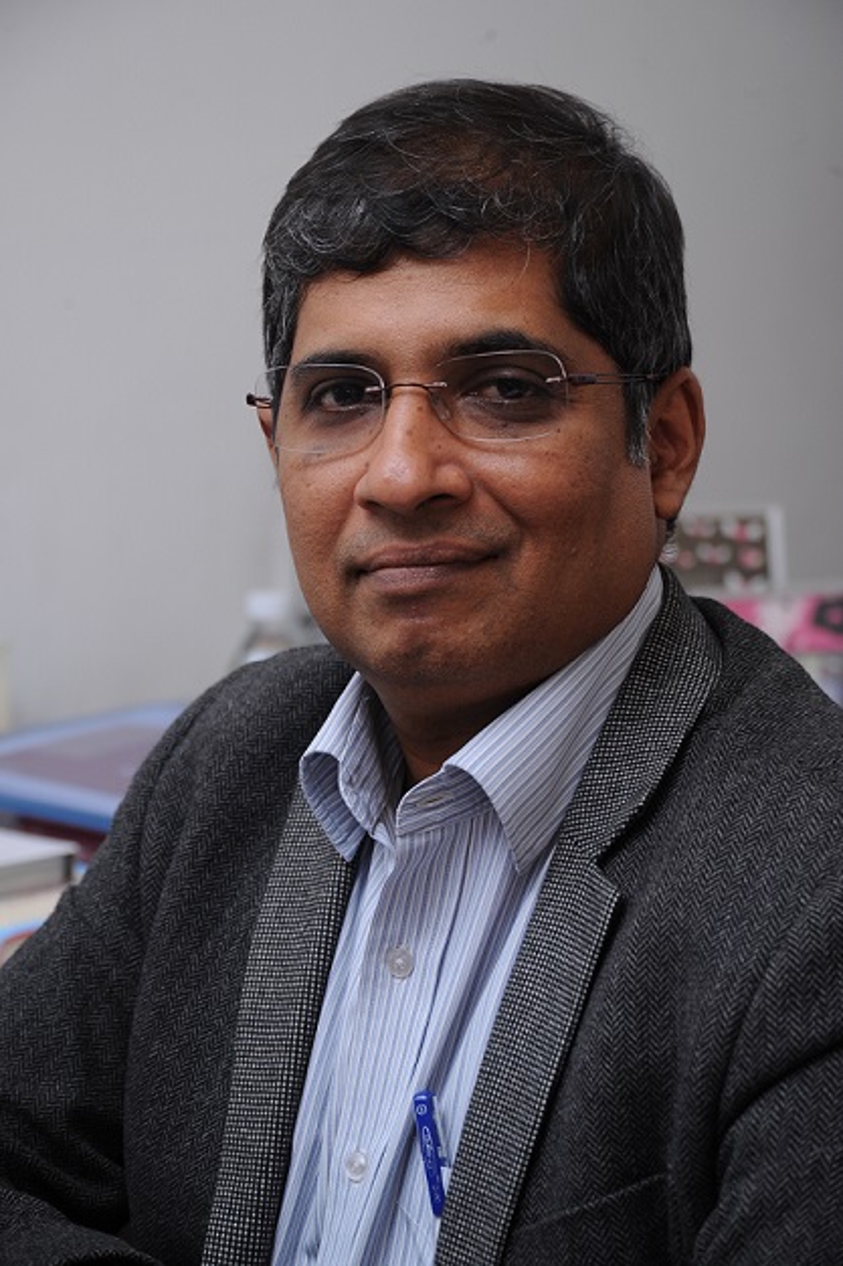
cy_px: 633
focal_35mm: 120
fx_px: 4217
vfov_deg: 17.1
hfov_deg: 11.4
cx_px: 422
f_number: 10
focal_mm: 120
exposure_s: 1/125
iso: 800
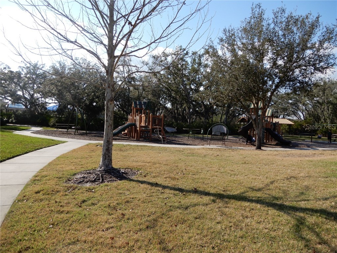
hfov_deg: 71.6
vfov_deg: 56.8
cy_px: 126
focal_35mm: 24
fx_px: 234
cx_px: 168
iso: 80
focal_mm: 4.3
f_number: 3.4
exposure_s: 1/800
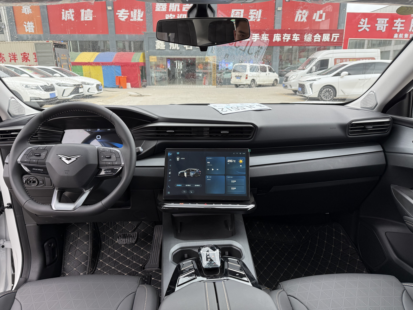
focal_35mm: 24
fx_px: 286
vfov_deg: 56.8
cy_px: 155
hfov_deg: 71.6
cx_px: 206
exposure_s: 1/125
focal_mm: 6.76
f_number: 1.78
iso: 100
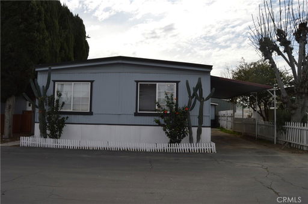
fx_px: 231
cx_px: 154
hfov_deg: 67.4
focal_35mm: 27
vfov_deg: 47.8
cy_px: 102
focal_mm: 18
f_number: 13
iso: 100
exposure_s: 1/200
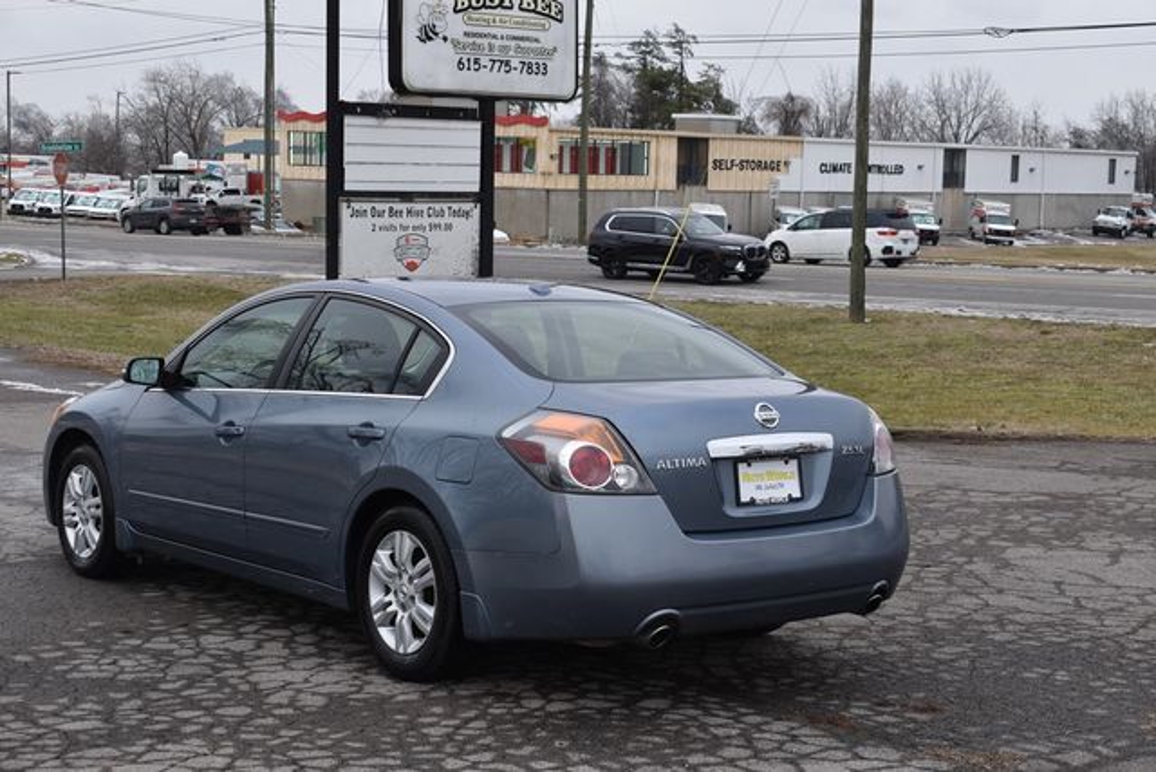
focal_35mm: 57
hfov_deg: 35.0
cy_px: 386
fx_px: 1831
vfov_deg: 23.8
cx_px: 578
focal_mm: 38
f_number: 8
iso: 140
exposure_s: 1/250
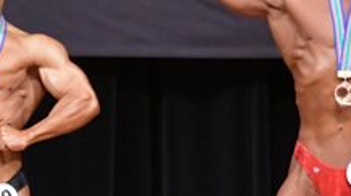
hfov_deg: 2.6
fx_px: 7799
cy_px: 156
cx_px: -9
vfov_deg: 1.4
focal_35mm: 839
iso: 5000
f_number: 5.6
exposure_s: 1/400
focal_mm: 150
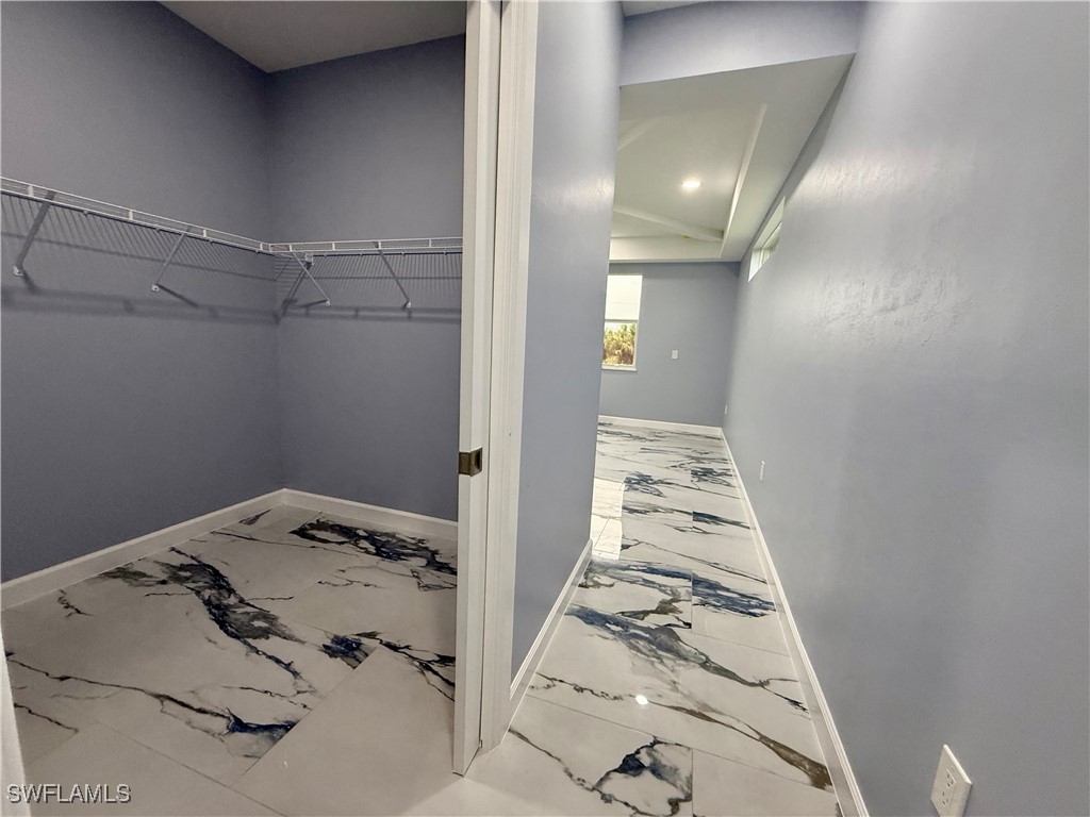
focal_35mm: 14
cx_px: 545
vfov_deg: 85.7
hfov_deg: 102.1
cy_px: 408
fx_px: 441
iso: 320
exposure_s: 1/120
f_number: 2.2
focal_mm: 2.22
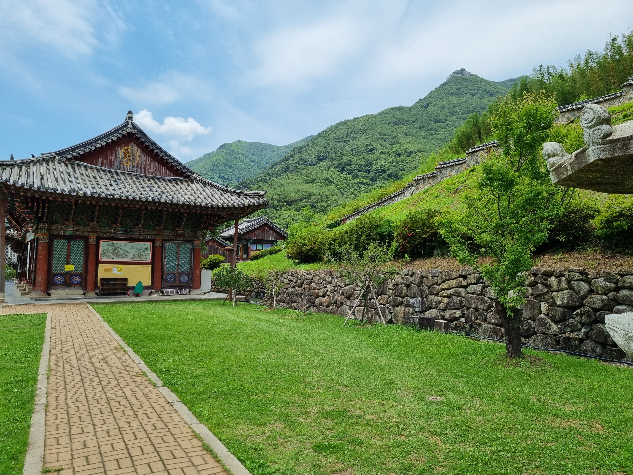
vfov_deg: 53.1
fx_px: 475
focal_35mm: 26
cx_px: 316
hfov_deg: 67.3
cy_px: 238
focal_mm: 5.4
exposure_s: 1/3264
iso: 50
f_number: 1.8
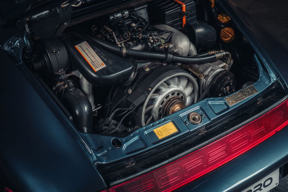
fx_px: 495
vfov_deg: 21.9
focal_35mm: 62
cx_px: 144
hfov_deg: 32.4
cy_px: 96
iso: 400
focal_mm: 62
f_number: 7.1
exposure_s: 1/40
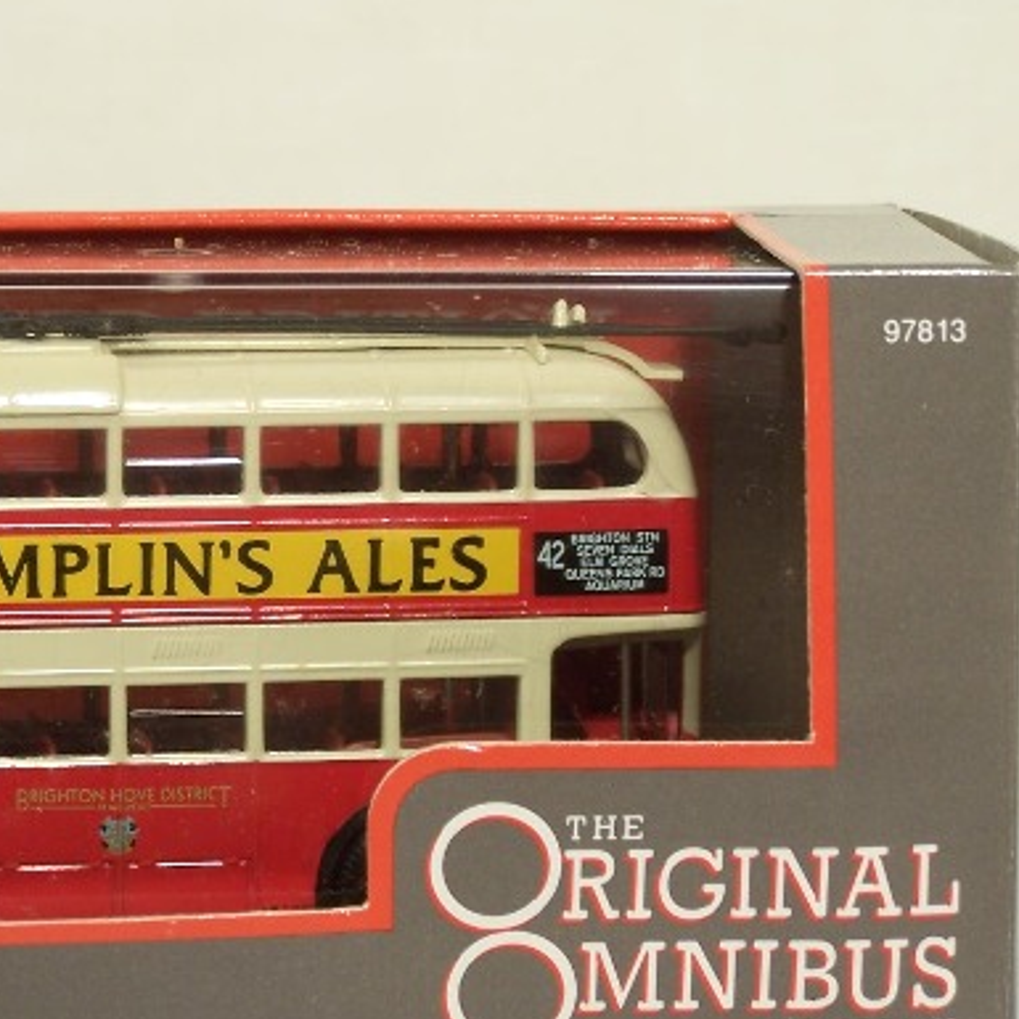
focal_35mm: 172
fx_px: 5728
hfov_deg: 10.1
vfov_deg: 10.2
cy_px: 572
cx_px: 193
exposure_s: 1/125
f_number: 3.2
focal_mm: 19.4
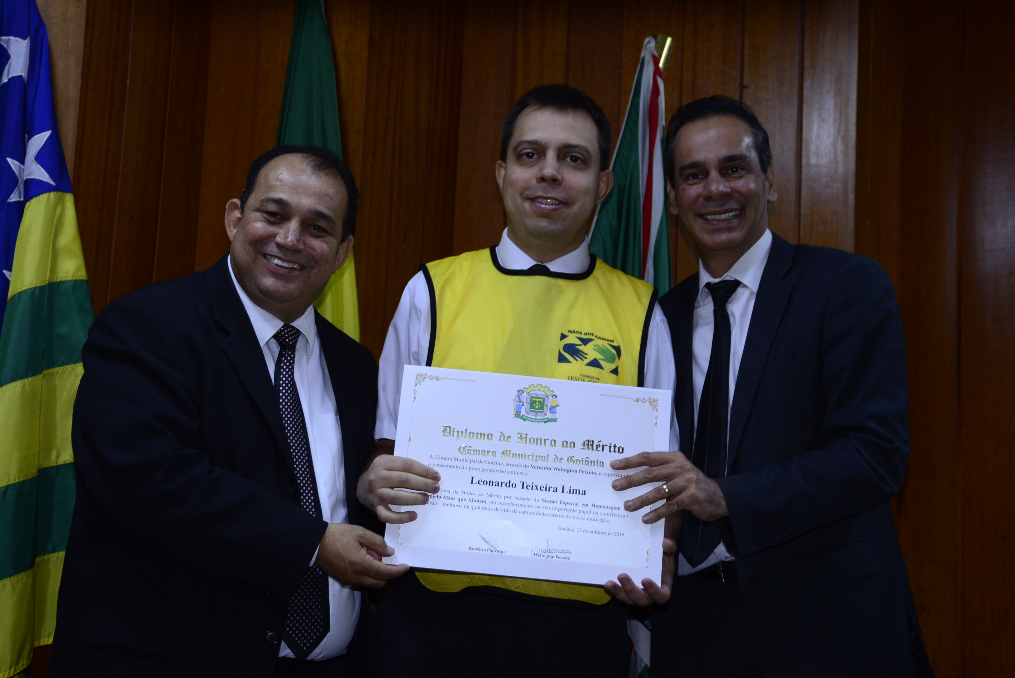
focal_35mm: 65
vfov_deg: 20.9
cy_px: 339
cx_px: 508
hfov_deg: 30.9
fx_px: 1833
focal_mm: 65
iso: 1600
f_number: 5
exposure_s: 1/80
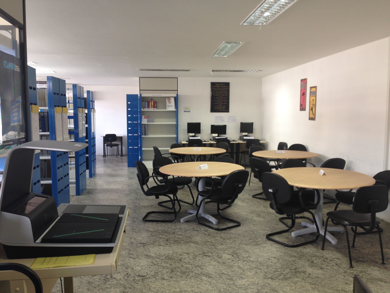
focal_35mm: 33
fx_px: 372
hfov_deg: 55.4
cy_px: 146
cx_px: 195
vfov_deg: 42.9
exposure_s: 1/20
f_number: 2.4
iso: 50
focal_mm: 4.12
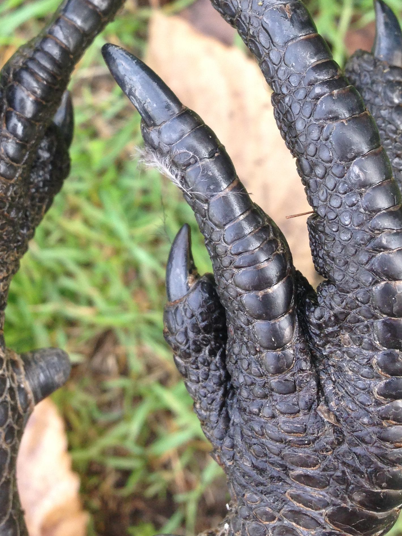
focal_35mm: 57
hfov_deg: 25.5
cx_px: 129
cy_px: 112
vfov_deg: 32.9
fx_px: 883
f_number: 2.4
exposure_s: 1/120
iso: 80
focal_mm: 4.12
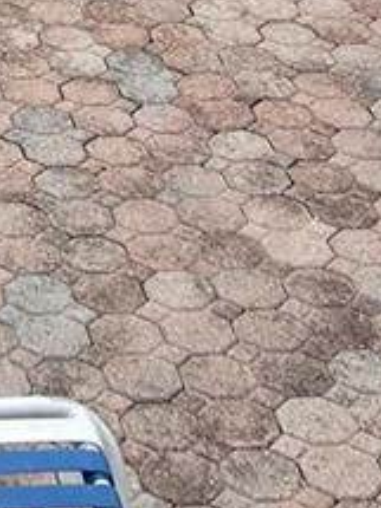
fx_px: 2130
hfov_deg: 9.9
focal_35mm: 145
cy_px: -867
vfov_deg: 10.7
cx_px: -194
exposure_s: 1/4444
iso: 50
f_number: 1.5
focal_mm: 5.7
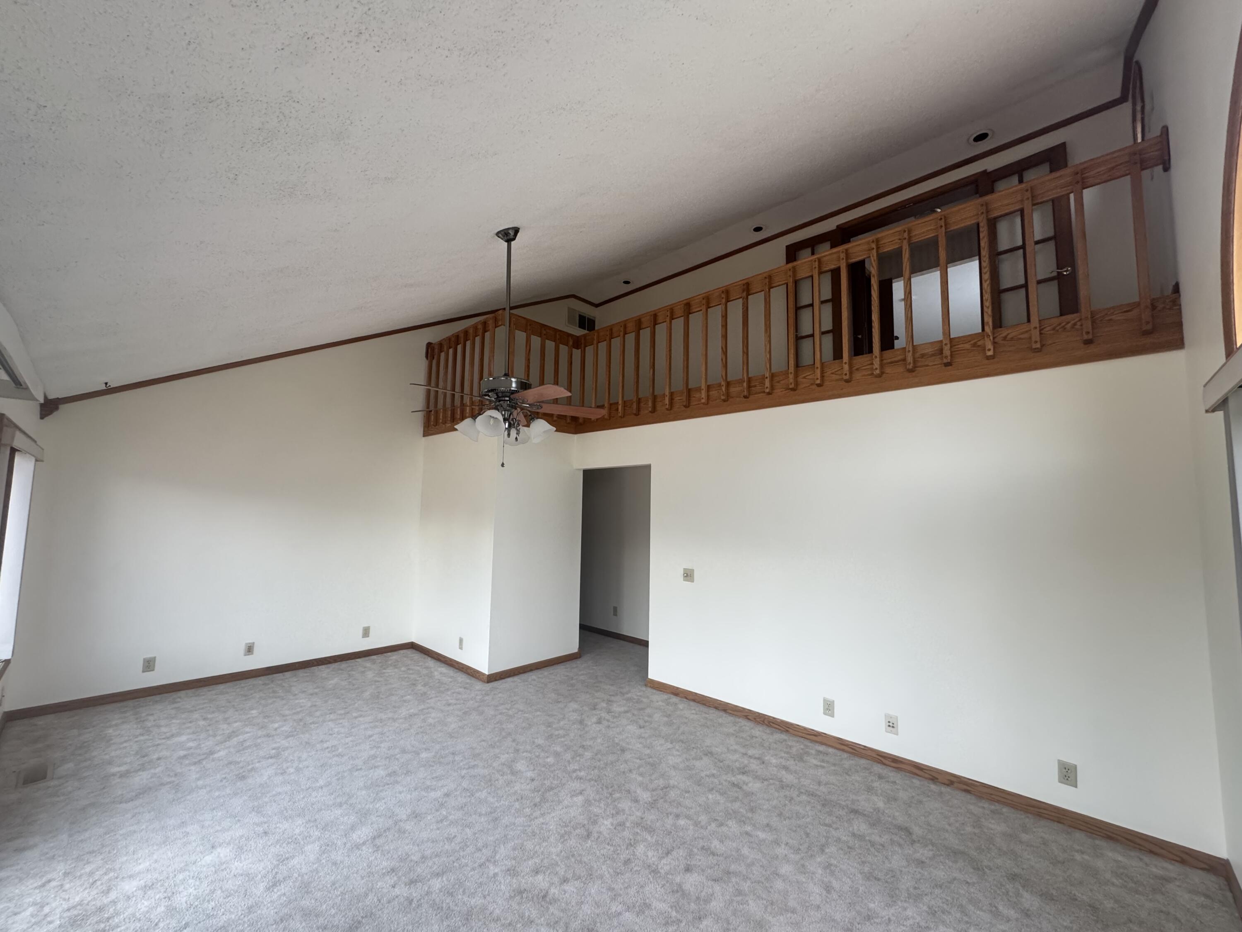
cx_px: 621
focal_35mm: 14
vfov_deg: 85.7
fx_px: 502
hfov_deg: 102.1
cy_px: 466
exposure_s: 1/99
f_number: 2.2
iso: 320
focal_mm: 2.22
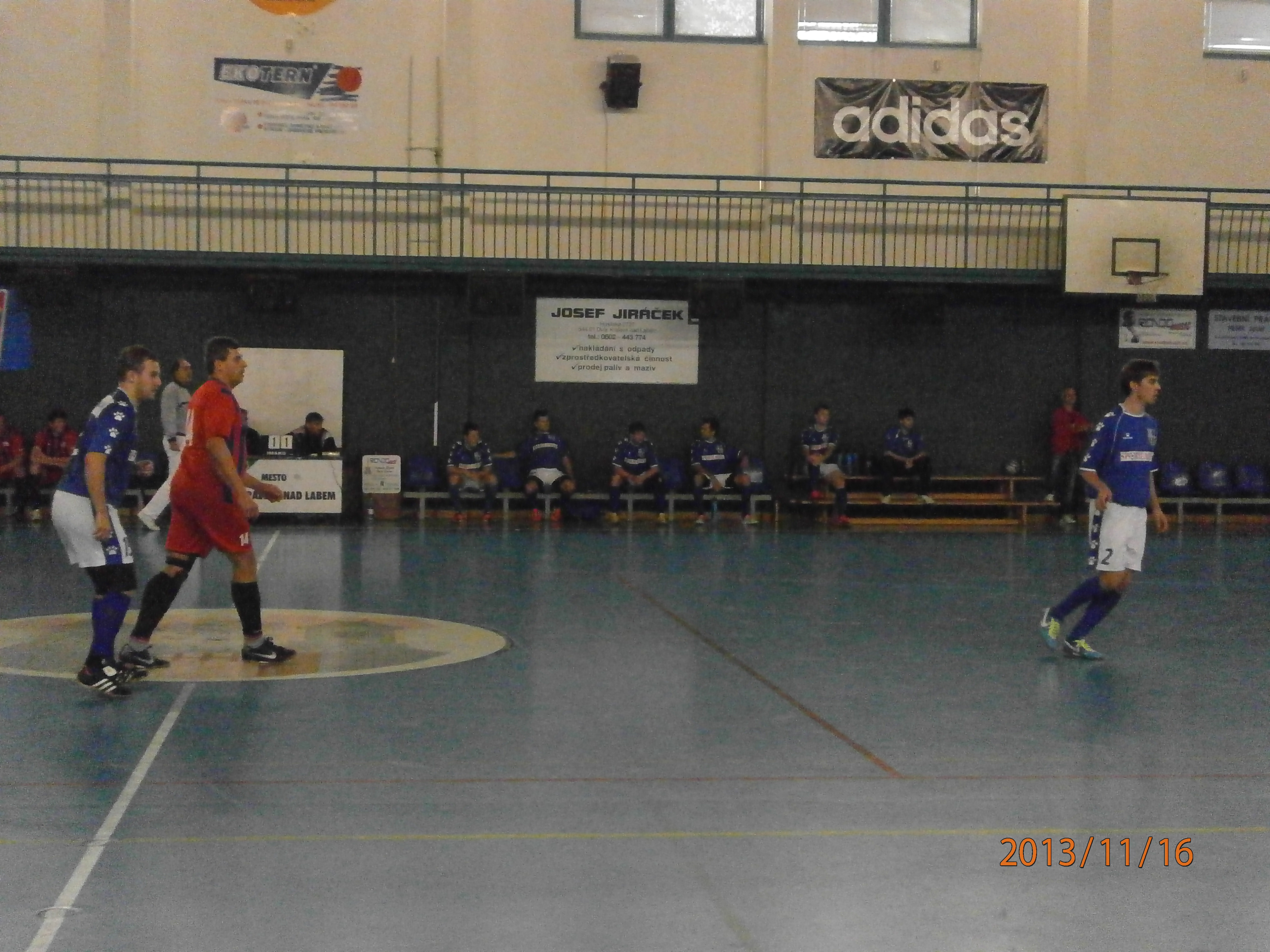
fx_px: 1944
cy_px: 476
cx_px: 635
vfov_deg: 27.5
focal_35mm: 53
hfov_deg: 36.2
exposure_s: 1/500
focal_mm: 9.4
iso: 1600
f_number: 4.1
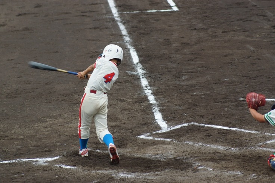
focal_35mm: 240
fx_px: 1832
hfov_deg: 8.6
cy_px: 92
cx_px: 138
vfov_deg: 5.7
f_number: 5.6
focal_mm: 160
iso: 200
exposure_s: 1/250
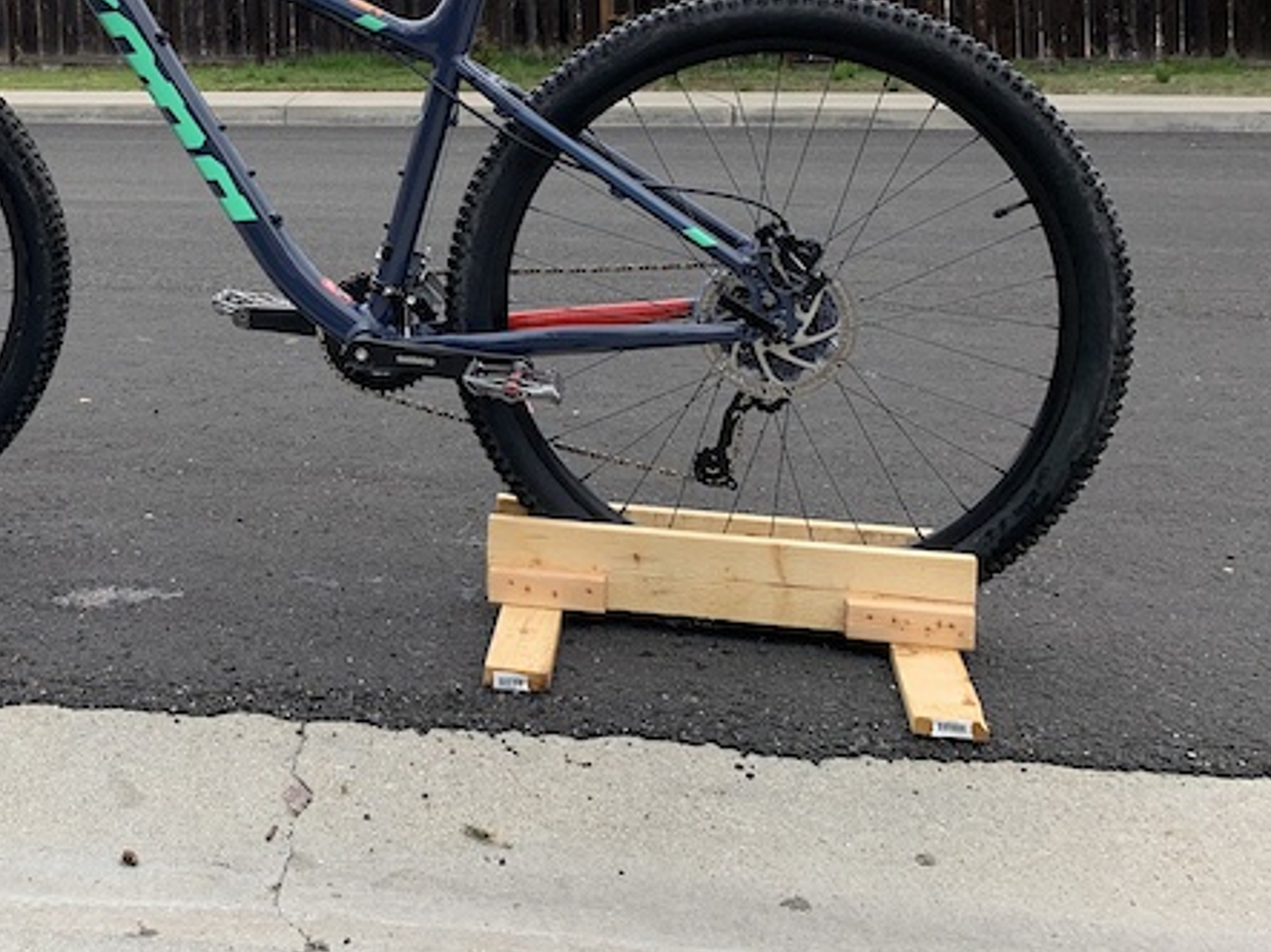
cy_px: 163
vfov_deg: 30.0
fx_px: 1725
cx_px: 244
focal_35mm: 47
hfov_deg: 38.8
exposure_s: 1/1220
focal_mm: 4.25
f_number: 1.8
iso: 25
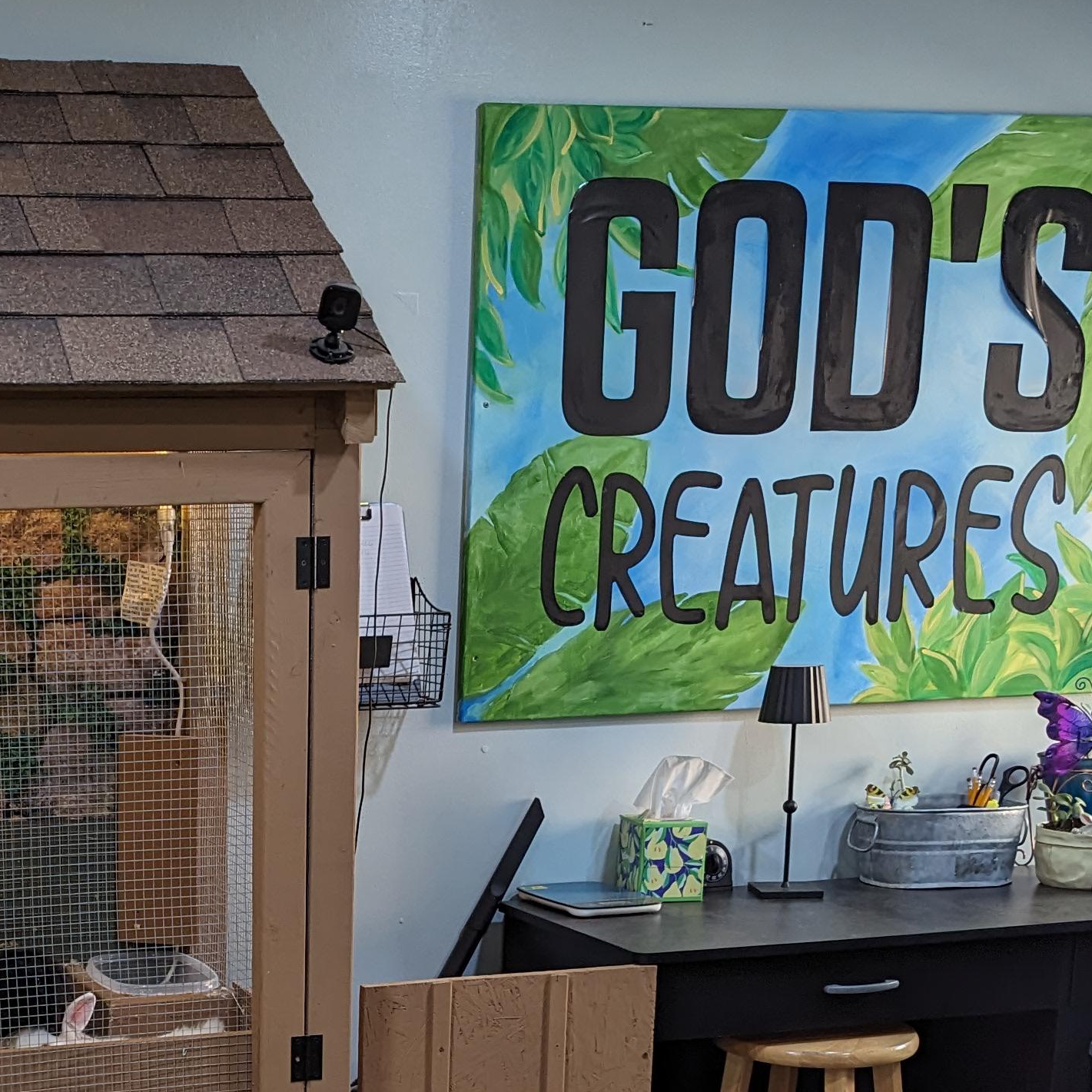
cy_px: 1074
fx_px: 2177
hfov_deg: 27.4
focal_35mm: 61
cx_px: 174
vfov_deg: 26.7
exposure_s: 1/120
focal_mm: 6.81
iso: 173
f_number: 1.85
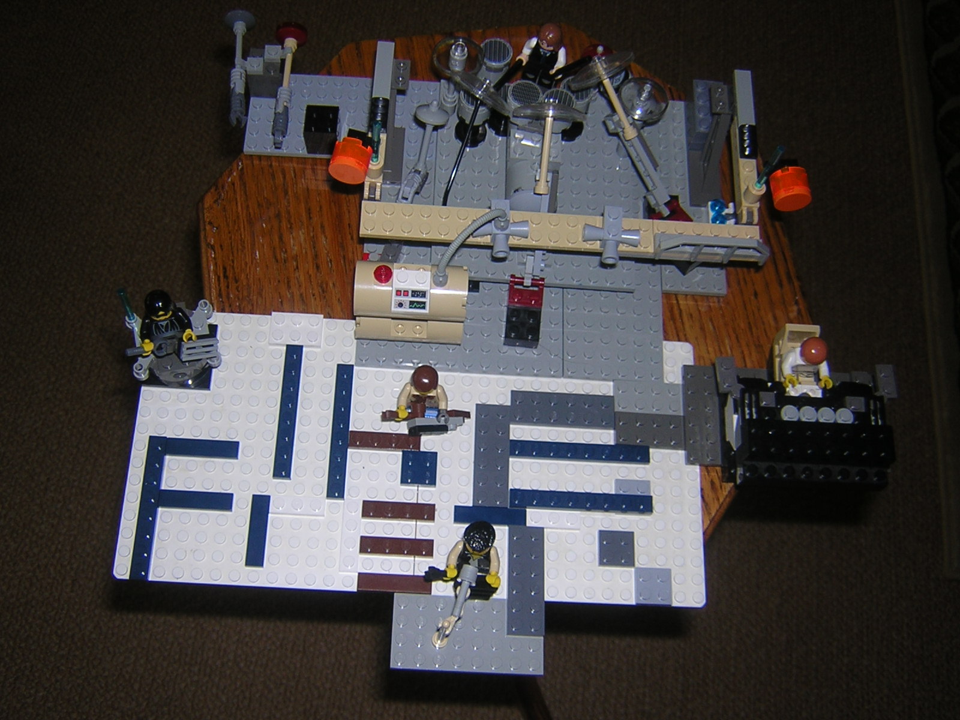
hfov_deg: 46.8
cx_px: 480
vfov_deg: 36.0
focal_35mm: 40
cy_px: 360
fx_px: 1109
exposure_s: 1/60.1
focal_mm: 5.2
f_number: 2.7
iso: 100
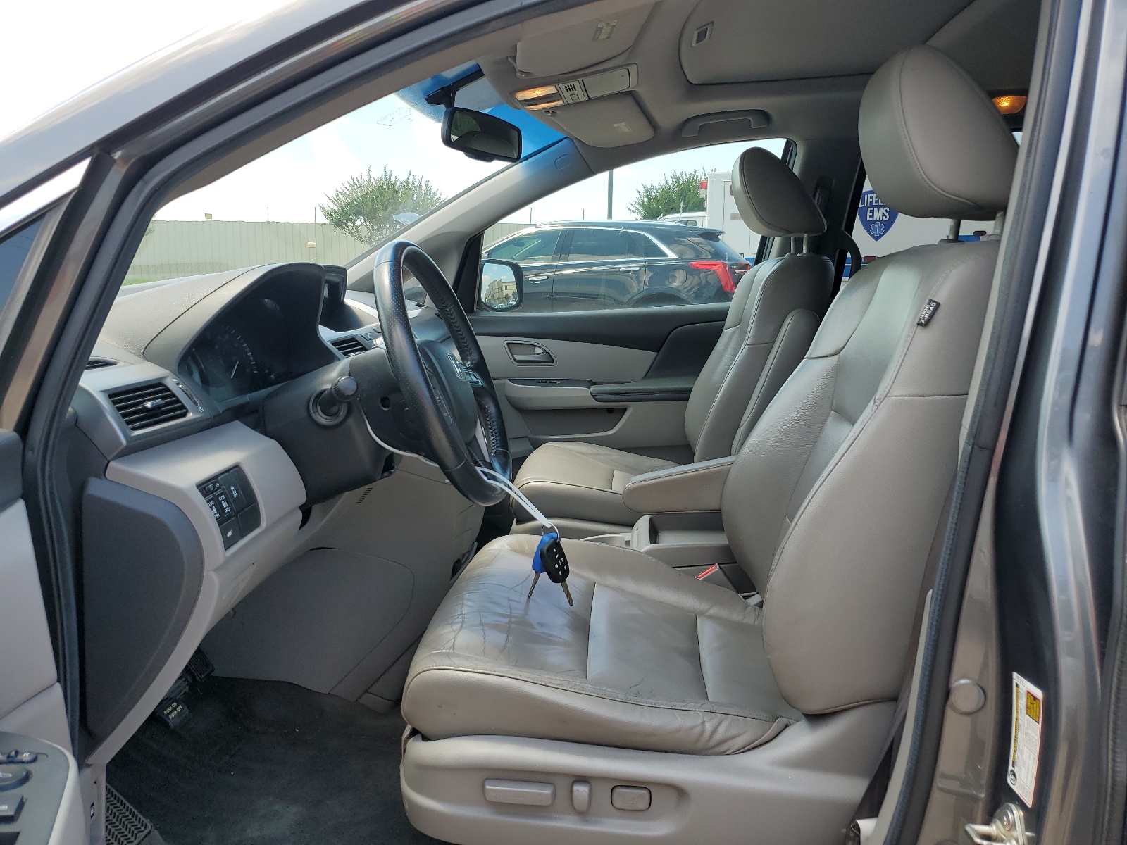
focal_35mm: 26
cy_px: 422
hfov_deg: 67.3
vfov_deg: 53.1
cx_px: 564
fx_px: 846
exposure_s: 1/769
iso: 50
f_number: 1.5
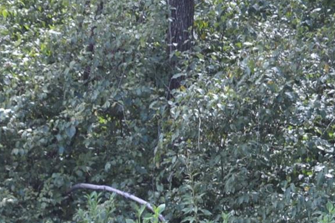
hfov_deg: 7.0
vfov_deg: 4.6
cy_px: 365
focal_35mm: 295
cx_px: -34
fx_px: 2741
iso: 320
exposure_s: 1/125
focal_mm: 55
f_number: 5.6
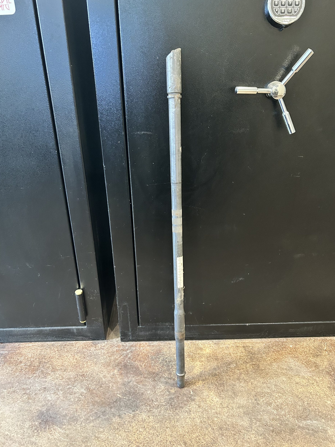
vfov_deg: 65.3
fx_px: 348
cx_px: 167
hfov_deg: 51.4
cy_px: 227
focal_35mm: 27
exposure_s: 1/30
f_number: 1.5
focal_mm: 5.7
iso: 500
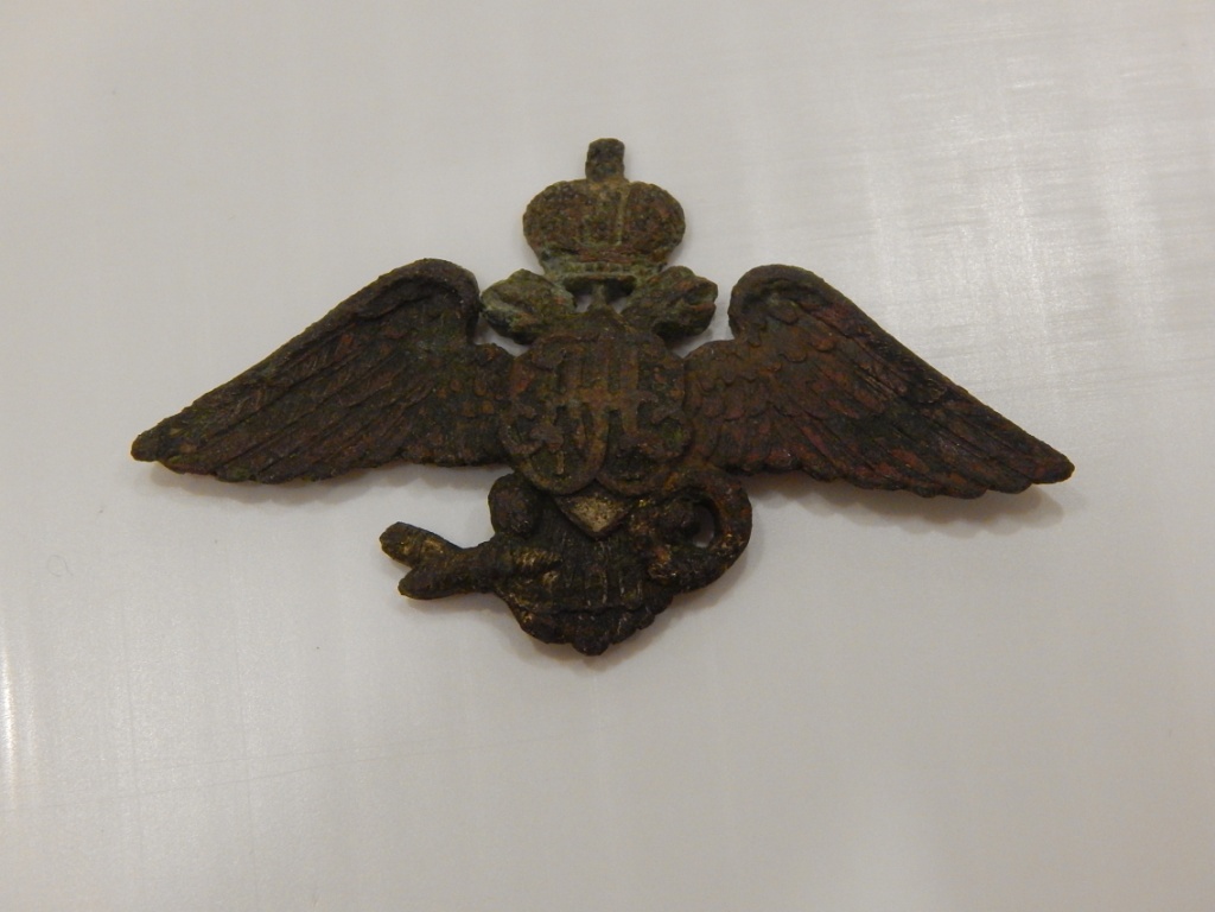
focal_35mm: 85
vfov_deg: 17.4
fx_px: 2983
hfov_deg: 23.0
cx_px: 608
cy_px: 456
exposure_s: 1/30
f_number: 4.3
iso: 800
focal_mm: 15.3
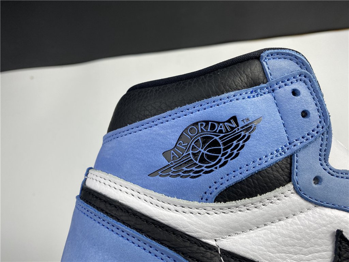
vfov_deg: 53.1
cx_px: 174
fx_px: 262
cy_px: 131
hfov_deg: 67.3
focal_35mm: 26
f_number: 1.8
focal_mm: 4.25
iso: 40
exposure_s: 1/100
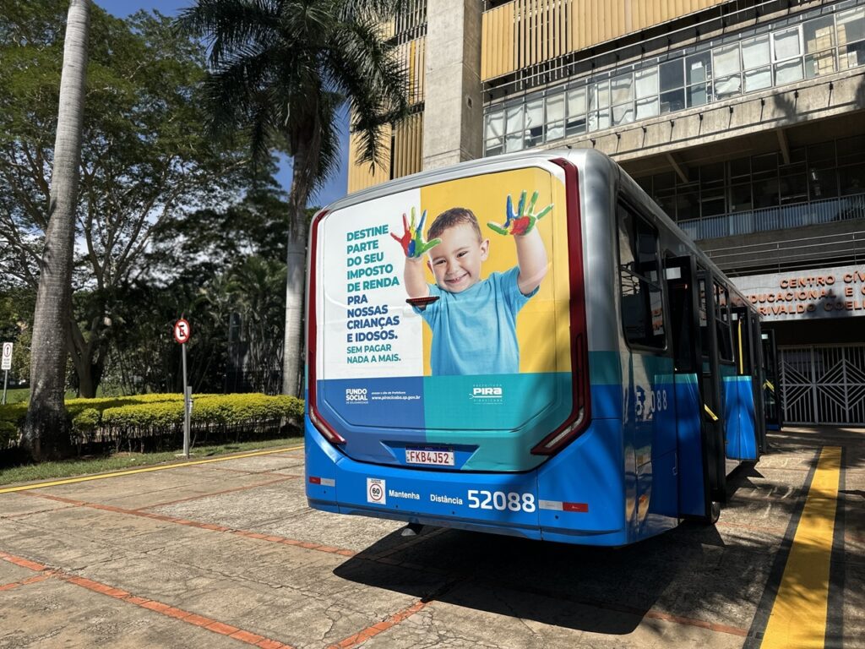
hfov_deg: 71.6
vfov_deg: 56.8
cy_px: 324
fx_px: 600
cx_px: 432
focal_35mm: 24
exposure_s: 1/7042
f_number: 1.78
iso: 80
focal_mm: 6.86
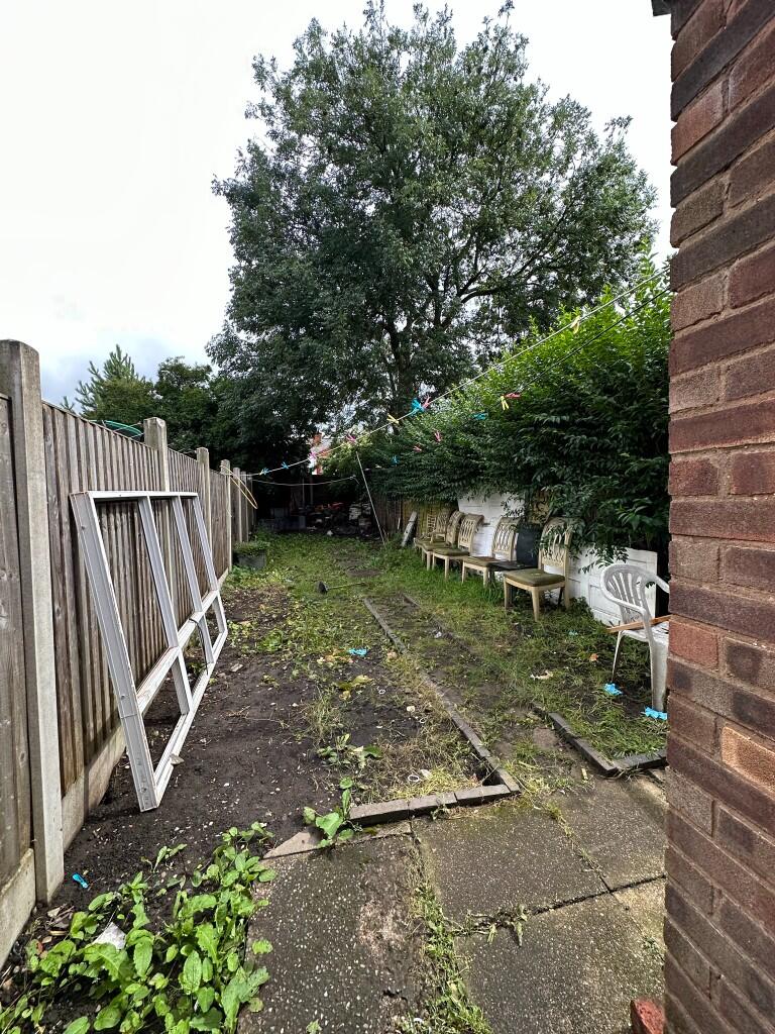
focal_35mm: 14
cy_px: 517
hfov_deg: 85.7
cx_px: 388
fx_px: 418
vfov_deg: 102.1
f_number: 2.2
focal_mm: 2.22
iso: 40
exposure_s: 1/319
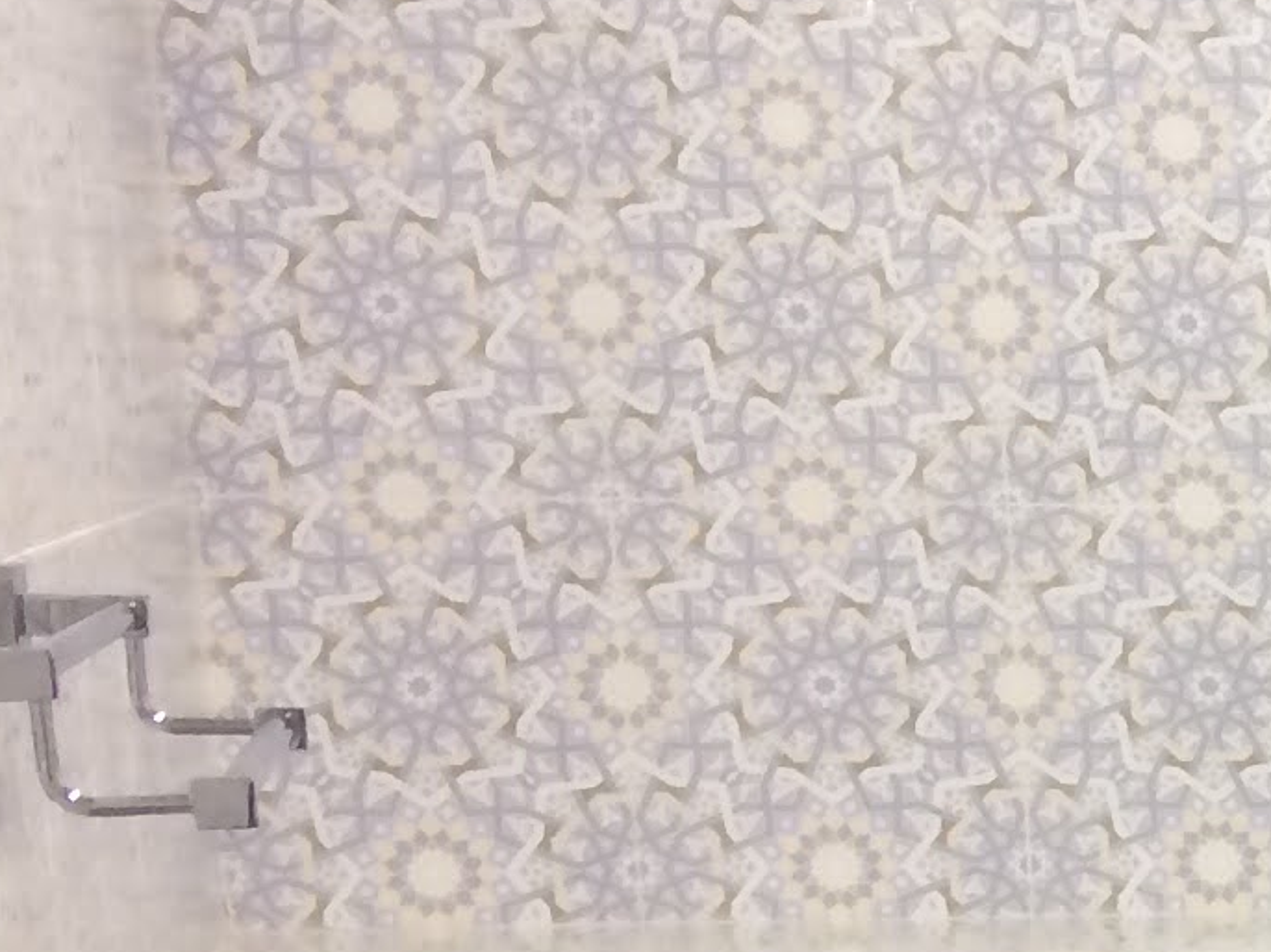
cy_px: 1439
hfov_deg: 12.0
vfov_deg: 10.4
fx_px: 5065
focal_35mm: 138
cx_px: 2853
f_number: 2.2
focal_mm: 4.15
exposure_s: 1/33
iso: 32
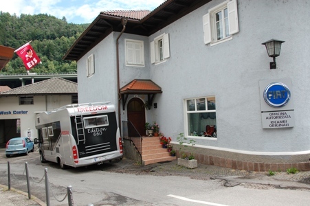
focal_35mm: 30
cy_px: 103
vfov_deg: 43.5
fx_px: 258
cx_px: 155
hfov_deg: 62.0
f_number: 7.1
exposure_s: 1/200
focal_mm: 20
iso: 200
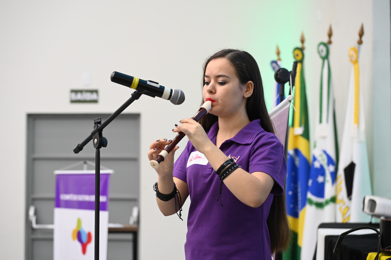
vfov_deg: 16.5
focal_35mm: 83
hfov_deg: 24.5
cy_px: 130
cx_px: 196
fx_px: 901
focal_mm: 83
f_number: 4
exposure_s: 1/125
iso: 2500
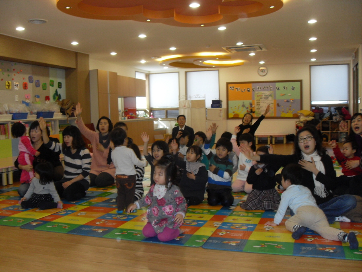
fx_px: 387
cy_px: 136
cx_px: 181
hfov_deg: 50.1
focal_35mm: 37
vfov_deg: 38.7
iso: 120
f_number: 2.8
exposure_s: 1/45
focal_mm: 6.3
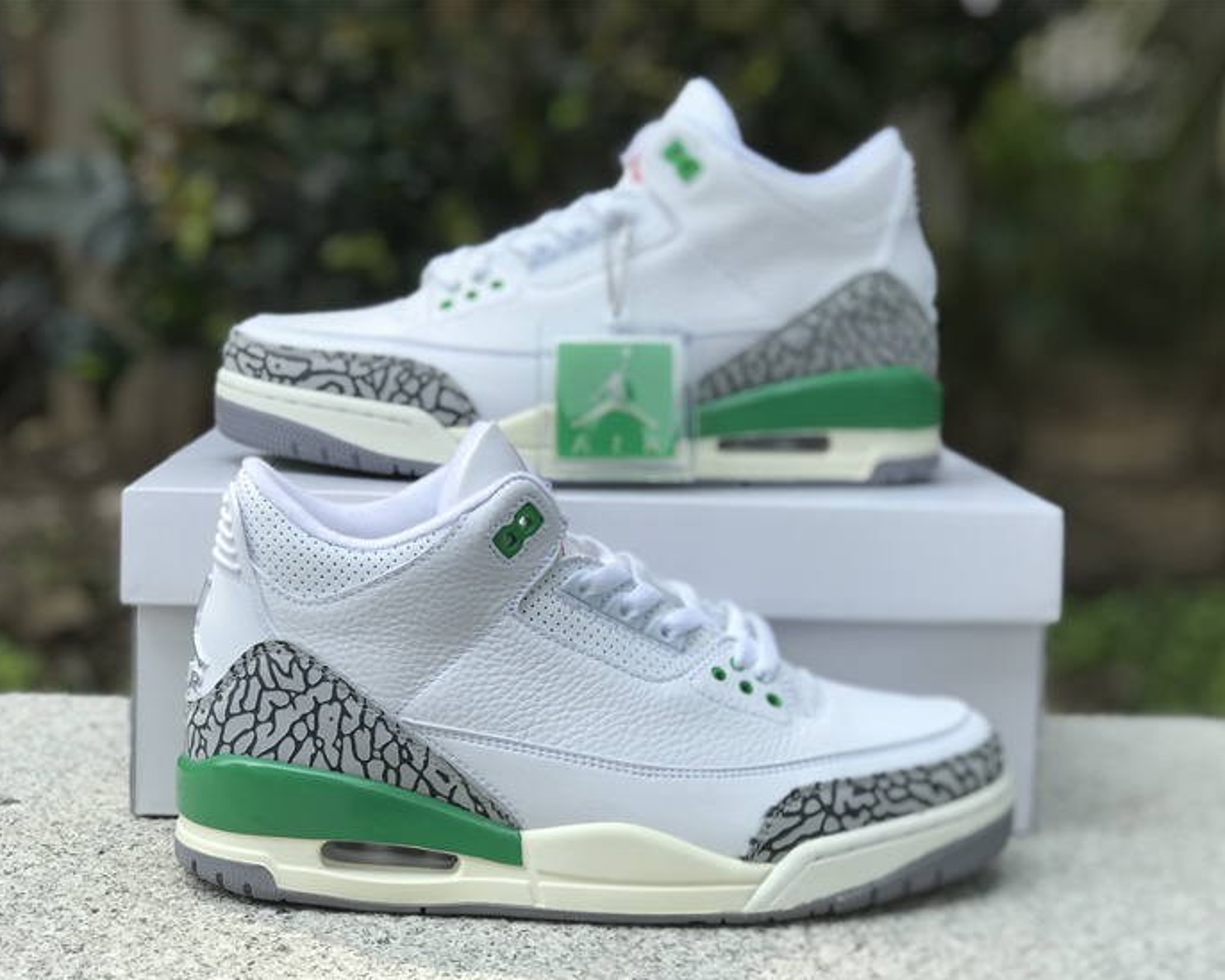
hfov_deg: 31.4
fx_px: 2176
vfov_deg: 25.4
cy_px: 494
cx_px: 605
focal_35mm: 60
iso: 20
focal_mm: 6.6
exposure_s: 1/458
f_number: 2.8
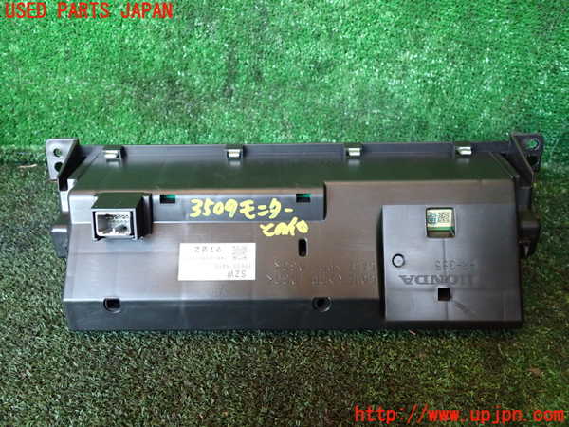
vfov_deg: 46.8
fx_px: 493
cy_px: 214
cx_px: 284
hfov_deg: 60.0
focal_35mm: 30
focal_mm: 5.4
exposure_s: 1/30
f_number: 2.3
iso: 640
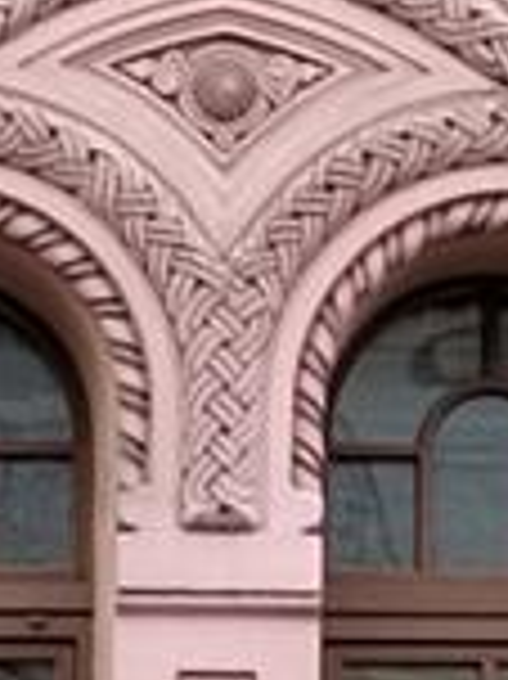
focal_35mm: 600
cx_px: 342
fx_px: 11757
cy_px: 293
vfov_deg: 3.3
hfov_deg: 2.5
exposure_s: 1/100
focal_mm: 5.52
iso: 122
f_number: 1.9
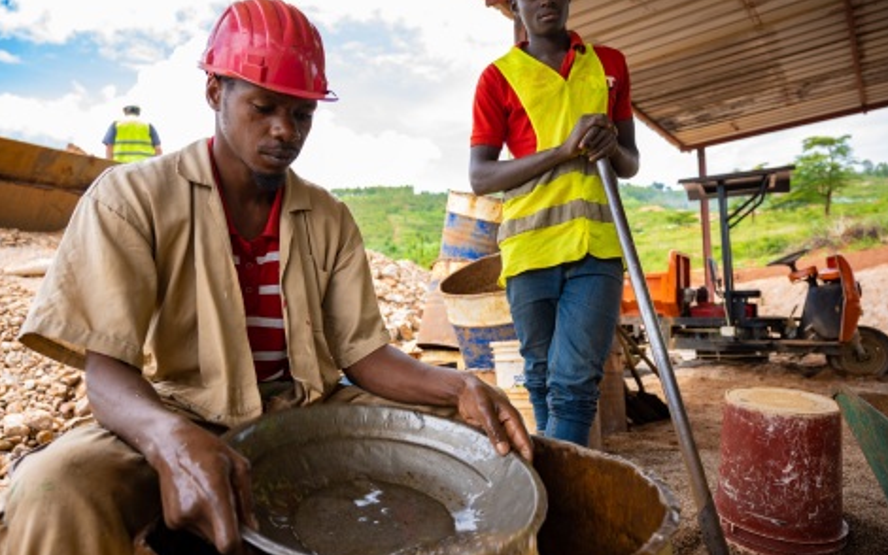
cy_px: 279
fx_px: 605
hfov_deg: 72.5
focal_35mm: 25
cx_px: 438
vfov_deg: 49.3
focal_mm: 24
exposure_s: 1/200
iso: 100
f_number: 4
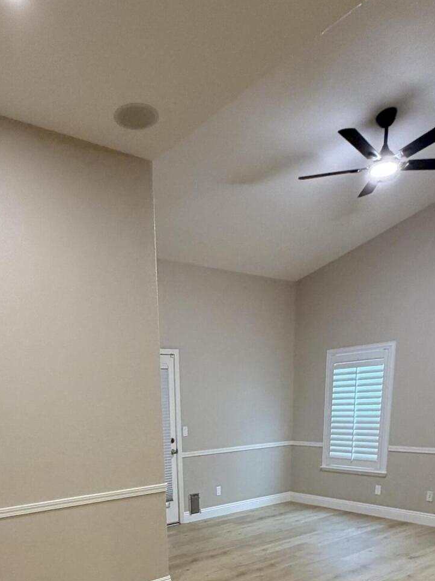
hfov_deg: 48.0
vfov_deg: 52.8
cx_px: 177
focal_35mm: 29
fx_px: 486
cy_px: 540
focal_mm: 2.22
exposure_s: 1/60
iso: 400
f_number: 2.2
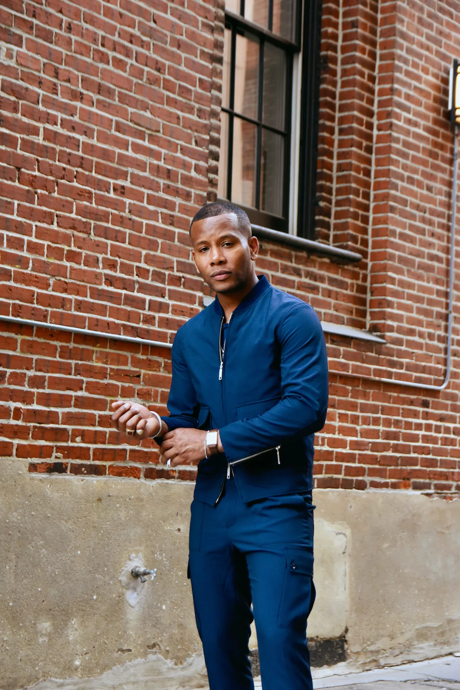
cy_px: 345
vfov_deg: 27.0
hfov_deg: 18.2
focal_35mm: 75
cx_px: 230
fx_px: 1437
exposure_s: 1/250
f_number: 3.5
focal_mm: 50
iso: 1250
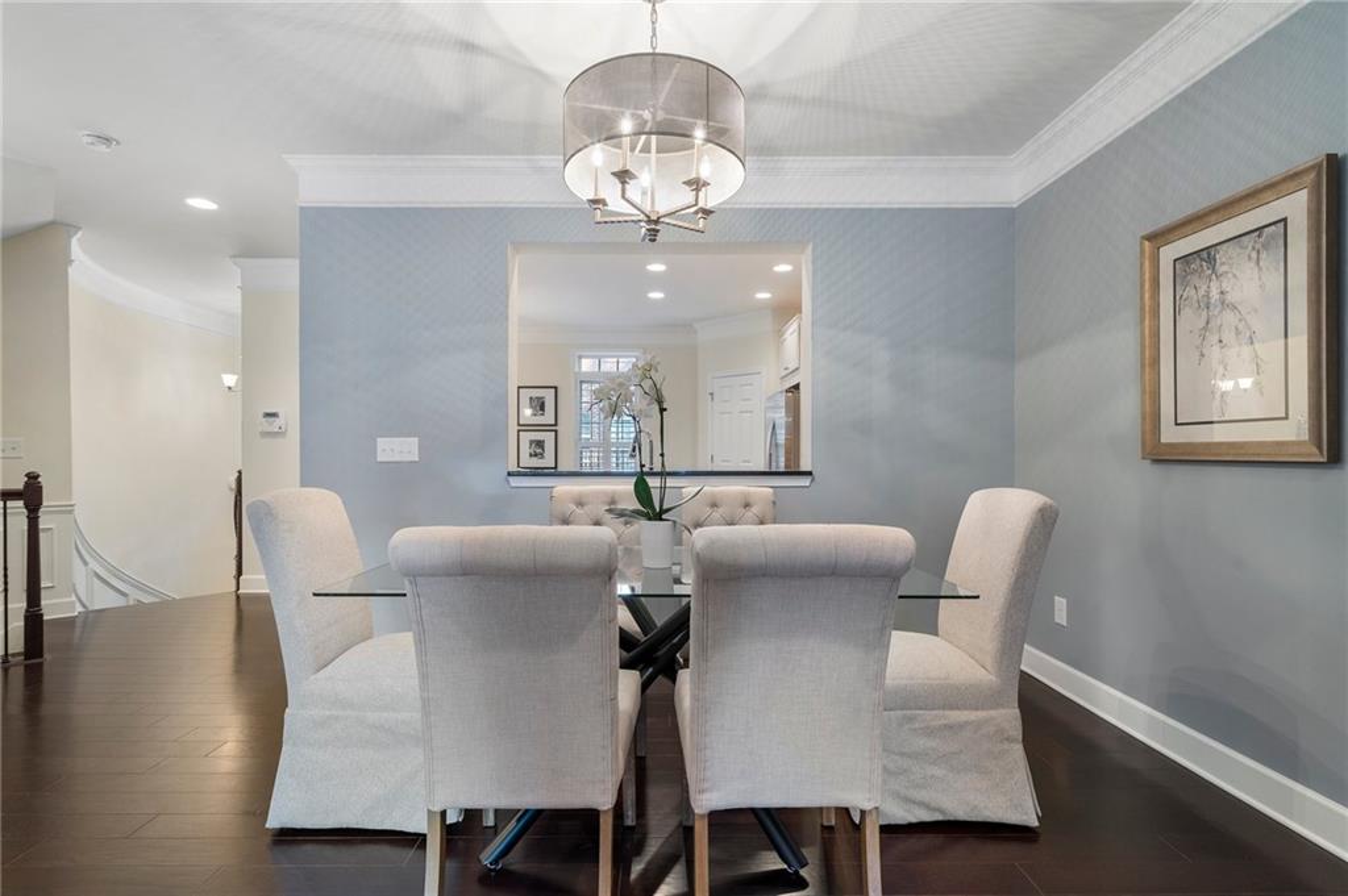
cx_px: 674
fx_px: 599
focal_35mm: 16
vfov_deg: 73.7
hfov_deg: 96.8
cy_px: 448
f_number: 7.1
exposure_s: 1/13
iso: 640
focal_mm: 16
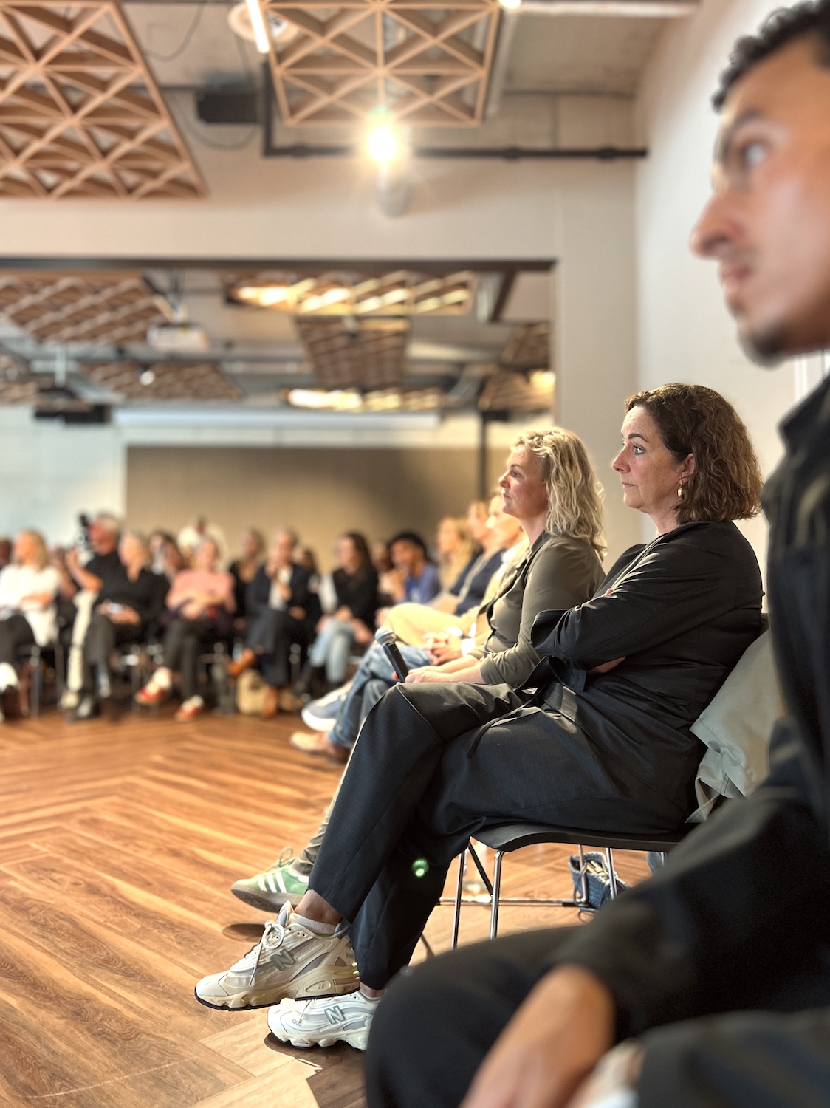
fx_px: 832
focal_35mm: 26
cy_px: 554
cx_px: 415
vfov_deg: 67.3
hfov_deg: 53.0
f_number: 1.5
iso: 250
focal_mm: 5.7
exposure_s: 1/60
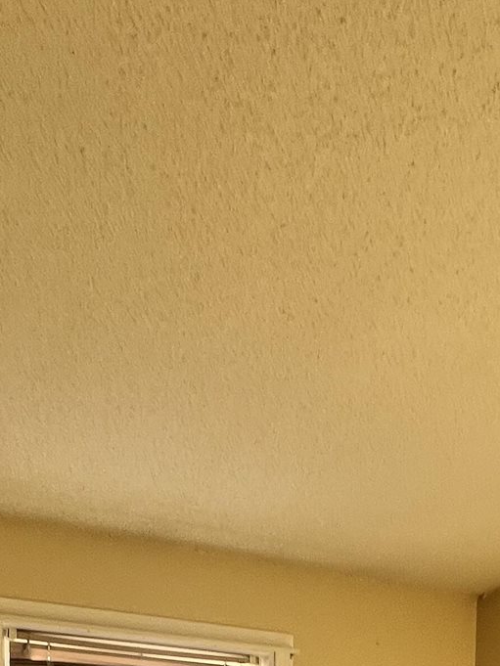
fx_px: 847
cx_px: 313
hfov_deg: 32.7
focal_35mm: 44
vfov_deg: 30.7
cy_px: 920
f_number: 1.8
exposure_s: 1/99
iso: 40
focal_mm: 1.57
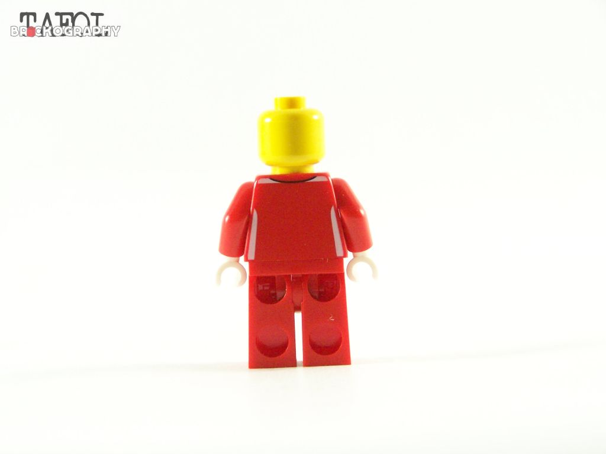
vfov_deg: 14.1
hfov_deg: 18.7
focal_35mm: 105
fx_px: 1838
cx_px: 303
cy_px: 227
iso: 400
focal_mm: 17.5
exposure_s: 1/60
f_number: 3.6
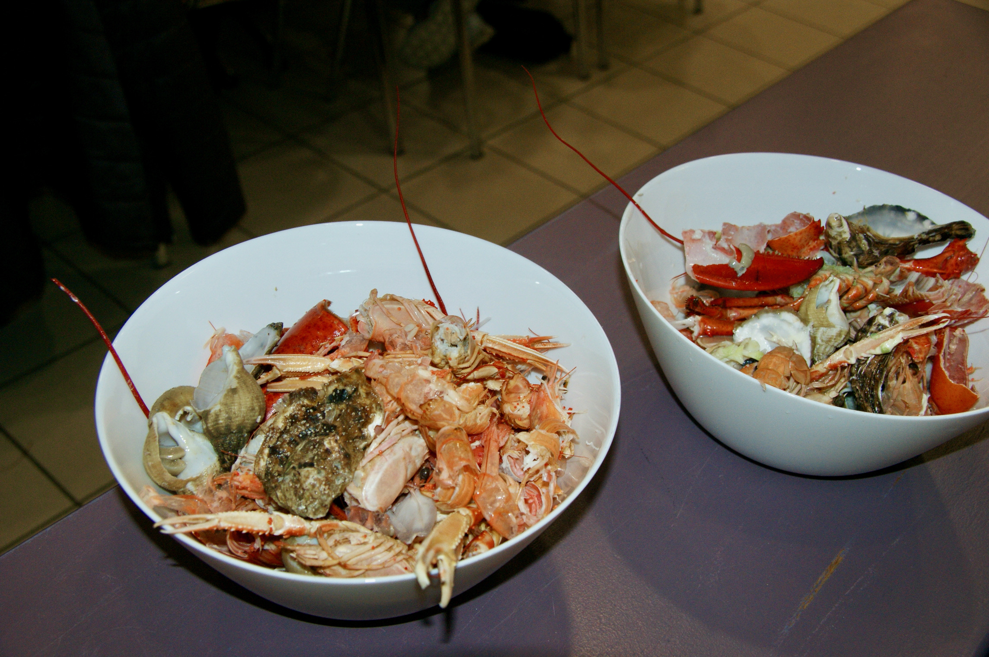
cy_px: 328
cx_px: 494
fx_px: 988
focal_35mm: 36
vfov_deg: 36.8
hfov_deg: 53.2
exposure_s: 1/60
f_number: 5.6
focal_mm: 24
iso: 400
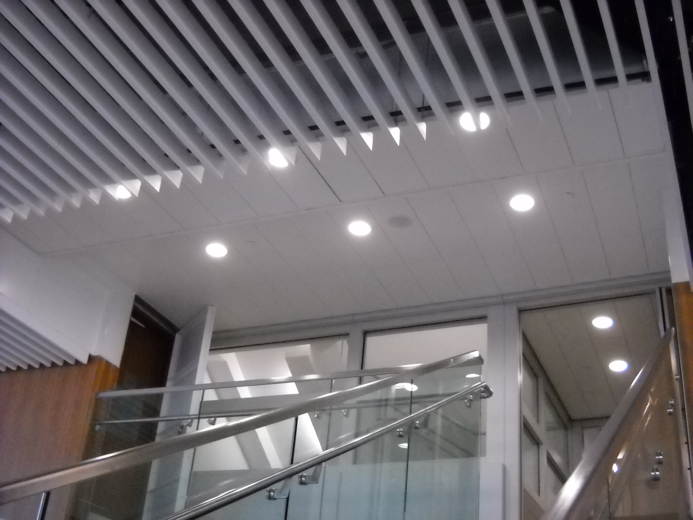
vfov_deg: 35.1
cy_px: 260
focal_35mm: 41
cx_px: 346
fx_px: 821
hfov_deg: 45.8
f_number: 3.1
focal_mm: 6.72
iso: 800
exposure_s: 1/129
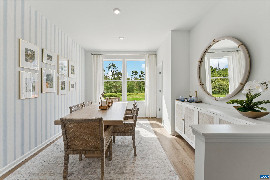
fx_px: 105
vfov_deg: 81.2
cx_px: 135
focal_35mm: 14
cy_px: 90
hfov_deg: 104.3
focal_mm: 14
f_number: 7.1
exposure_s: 1/60
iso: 100
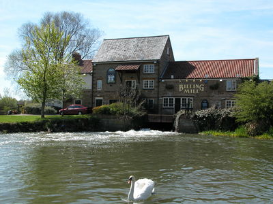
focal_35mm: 46
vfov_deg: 31.5
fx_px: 363
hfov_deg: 41.2
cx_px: 136
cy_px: 102
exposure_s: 1/296
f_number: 5.9
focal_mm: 11.6
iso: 100
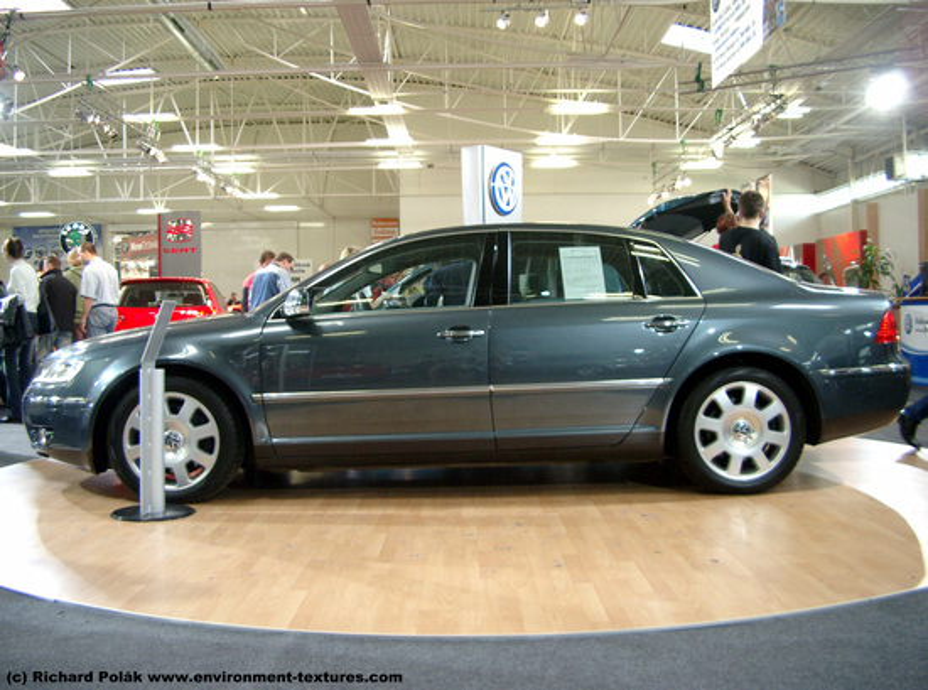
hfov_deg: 50.3
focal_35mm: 37
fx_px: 989
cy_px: 345
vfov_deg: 38.5
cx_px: 464
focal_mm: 7.6
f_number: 2.6
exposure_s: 1/80
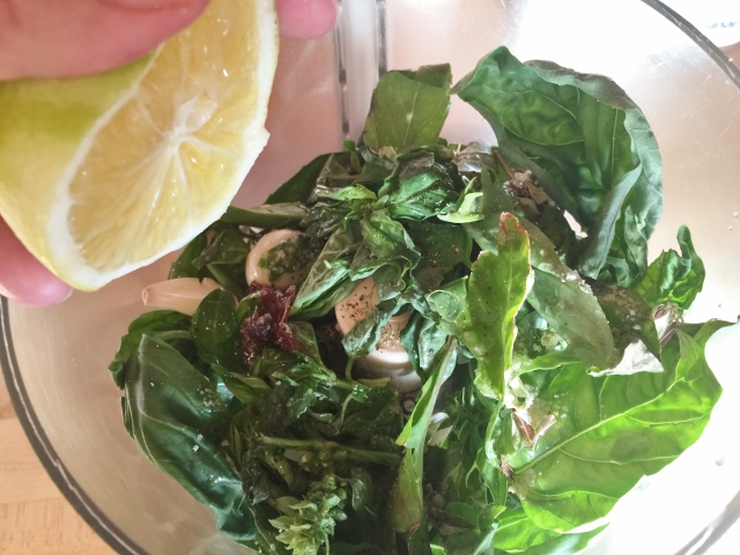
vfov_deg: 48.2
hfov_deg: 61.7
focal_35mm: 29
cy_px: 278
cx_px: 370
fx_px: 620
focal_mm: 4.15
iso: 40
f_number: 2.2
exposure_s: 1/15
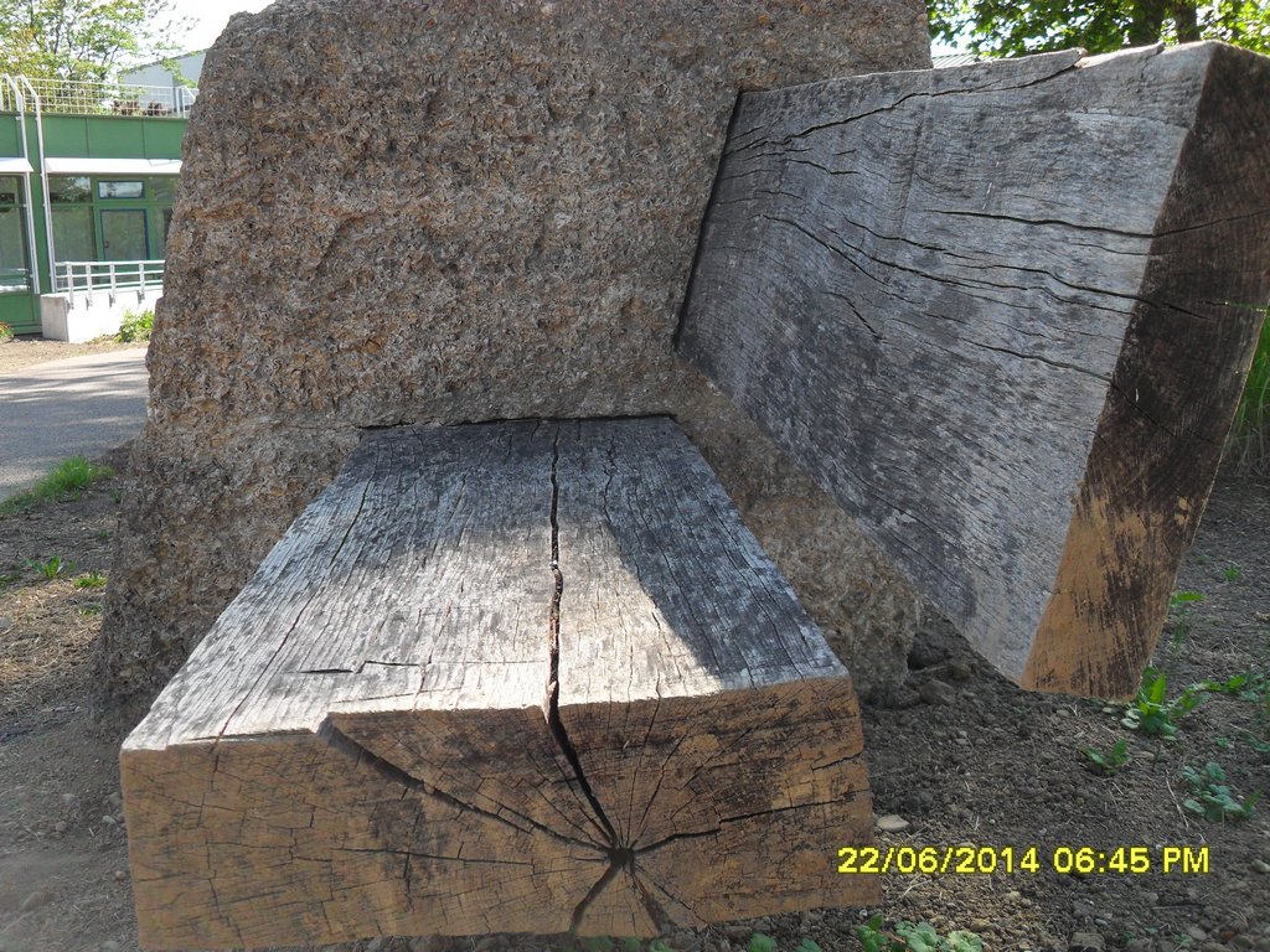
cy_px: 476
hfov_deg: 52.6
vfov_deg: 40.7
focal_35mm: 35
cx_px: 635
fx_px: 1284
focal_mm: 6.2
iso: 100
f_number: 2.8
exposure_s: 1/500
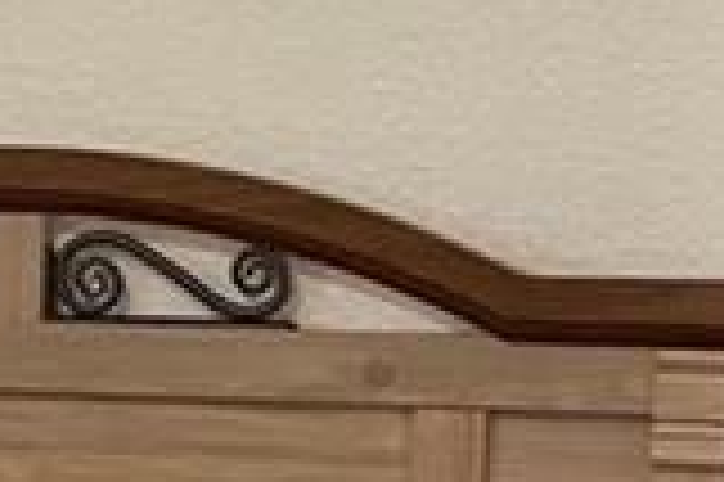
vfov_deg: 6.7
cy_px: 743
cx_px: -436
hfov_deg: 9.8
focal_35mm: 202
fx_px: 4058
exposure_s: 1/60
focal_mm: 4.25
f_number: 1.8
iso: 320
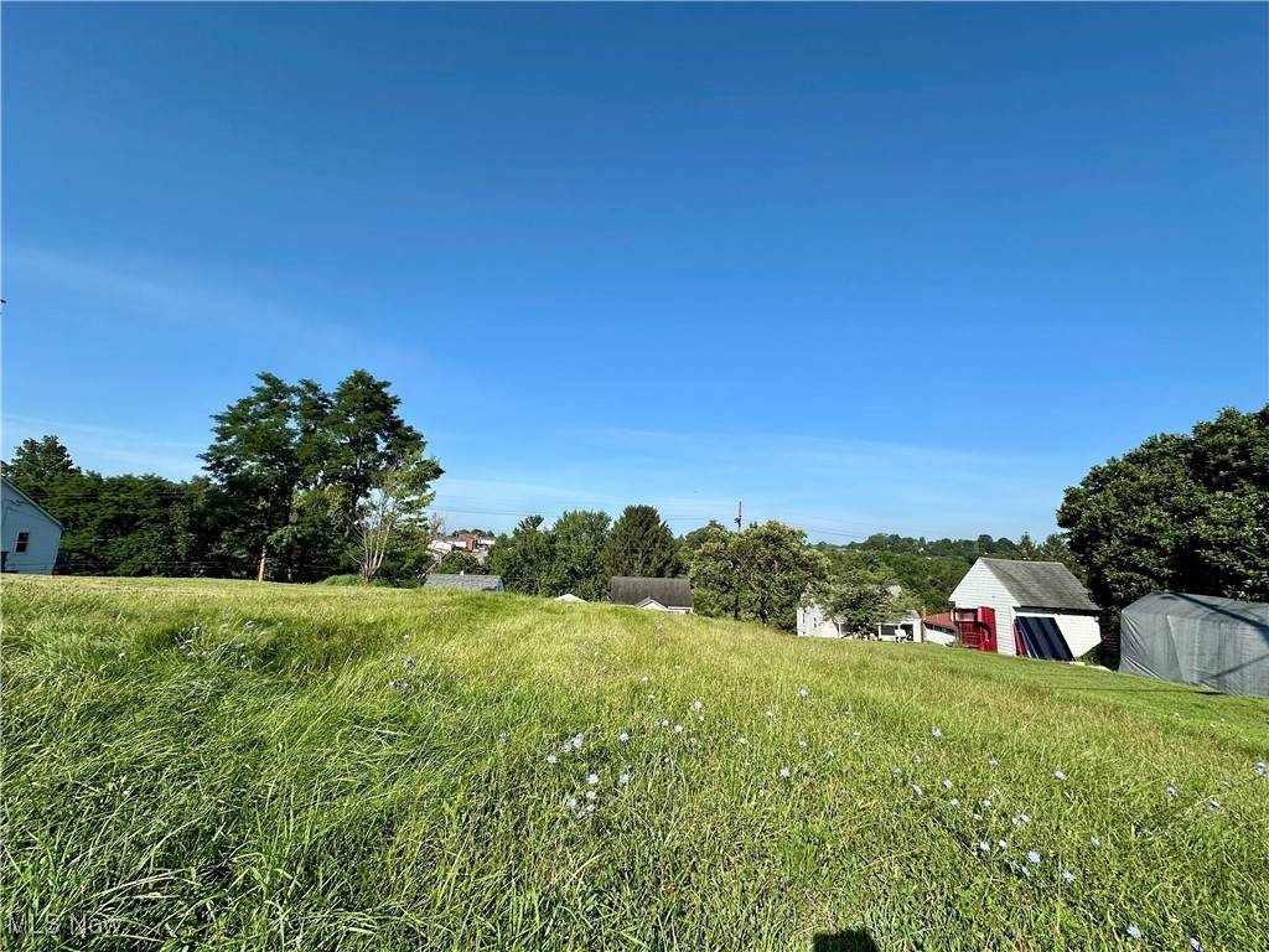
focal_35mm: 14
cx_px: 634
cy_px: 476
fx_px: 513
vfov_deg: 85.7
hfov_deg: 102.1
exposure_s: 1/2174
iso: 50
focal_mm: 2.22
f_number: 2.2
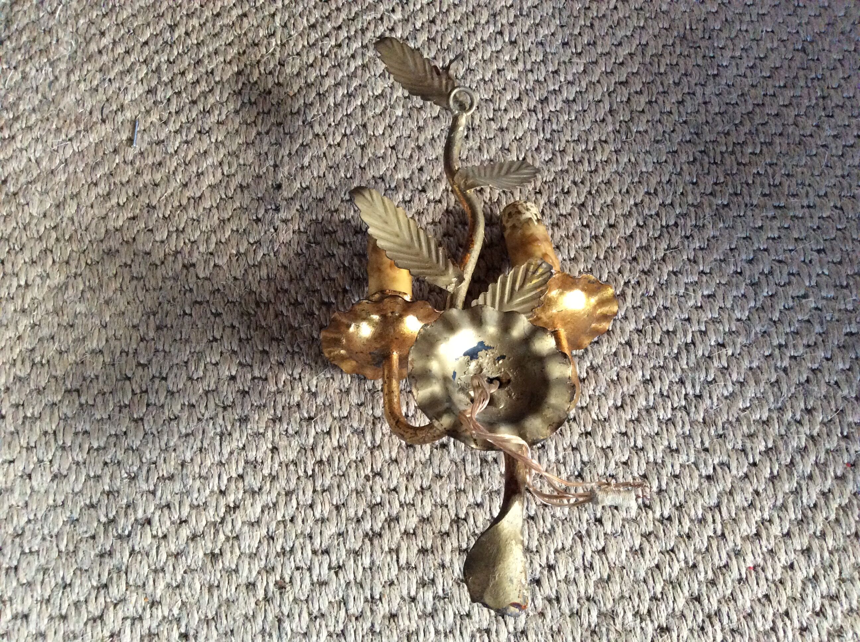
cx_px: 430
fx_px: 794
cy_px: 321
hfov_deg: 56.9
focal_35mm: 32
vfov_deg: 44.1
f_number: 2.4
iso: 320
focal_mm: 3.3
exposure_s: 1/25
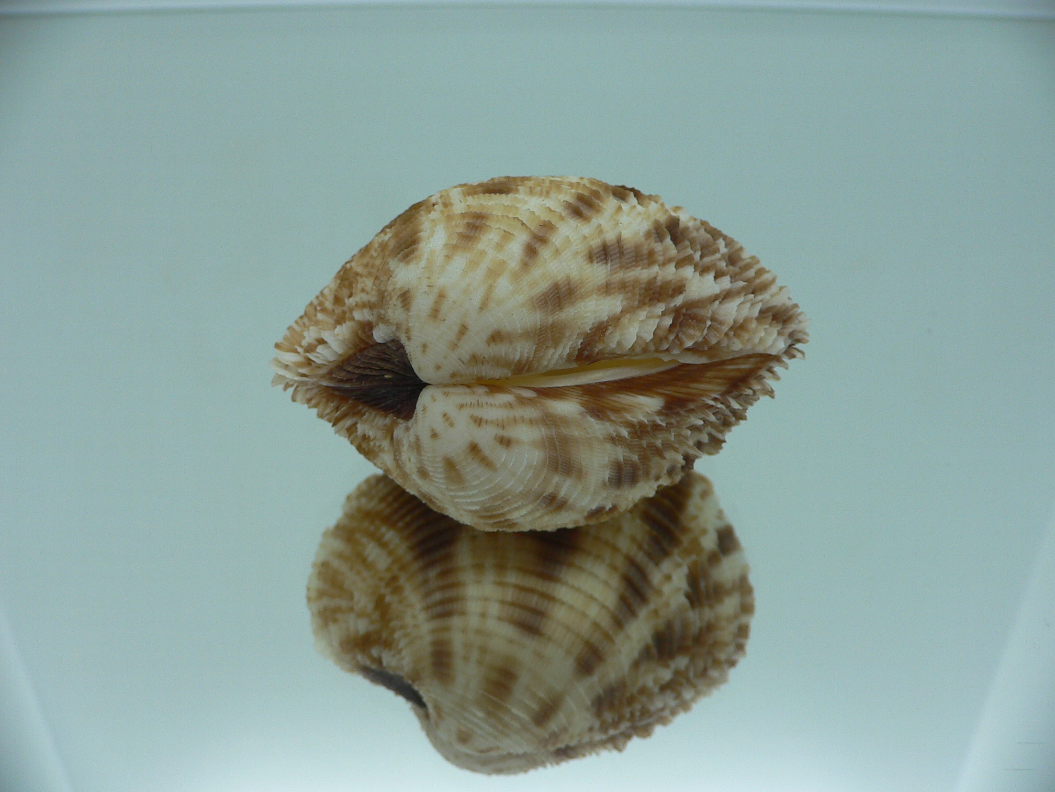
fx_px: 1067
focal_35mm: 35
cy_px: 396
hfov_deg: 52.6
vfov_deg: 40.7
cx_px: 528
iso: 80
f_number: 2.8
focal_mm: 4.6
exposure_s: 1/60
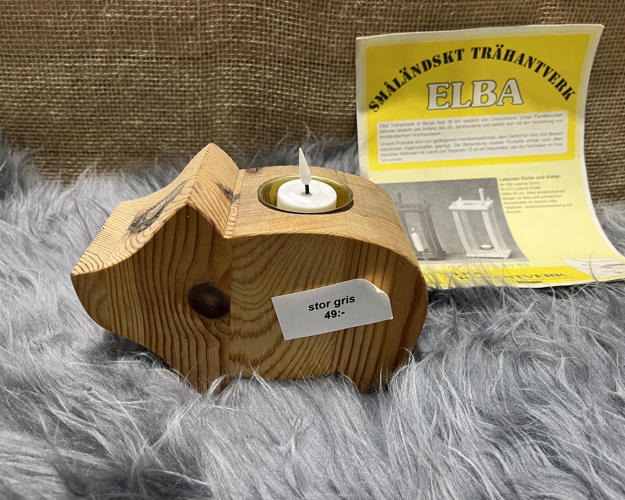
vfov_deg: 51.5
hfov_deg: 62.2
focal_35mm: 28
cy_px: 248
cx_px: 321
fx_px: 518
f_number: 1.6
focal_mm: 5.1
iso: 64
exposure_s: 1/50
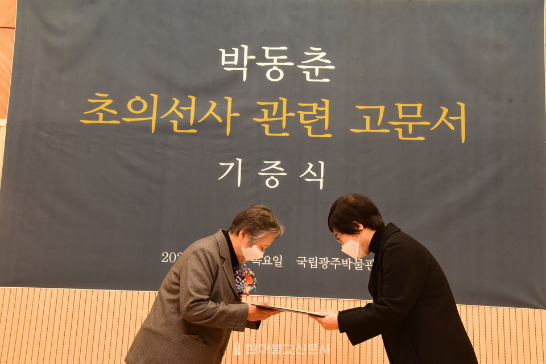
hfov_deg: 41.1
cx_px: 273
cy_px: 182
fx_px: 728
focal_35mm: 48
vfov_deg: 28.1
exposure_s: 1/60
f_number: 9
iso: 2500
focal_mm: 48
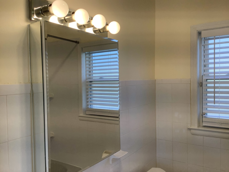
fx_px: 205
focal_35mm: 31
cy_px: 86
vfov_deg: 45.4
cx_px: 114
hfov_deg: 58.4
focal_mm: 3.3
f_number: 2.4
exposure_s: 1/120
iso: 32
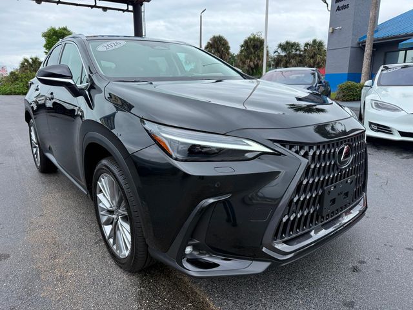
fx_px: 286
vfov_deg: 56.8
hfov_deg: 71.6
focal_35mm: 24
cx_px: 206
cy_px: 155
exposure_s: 1/2525
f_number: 1.78
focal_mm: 6.76
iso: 100
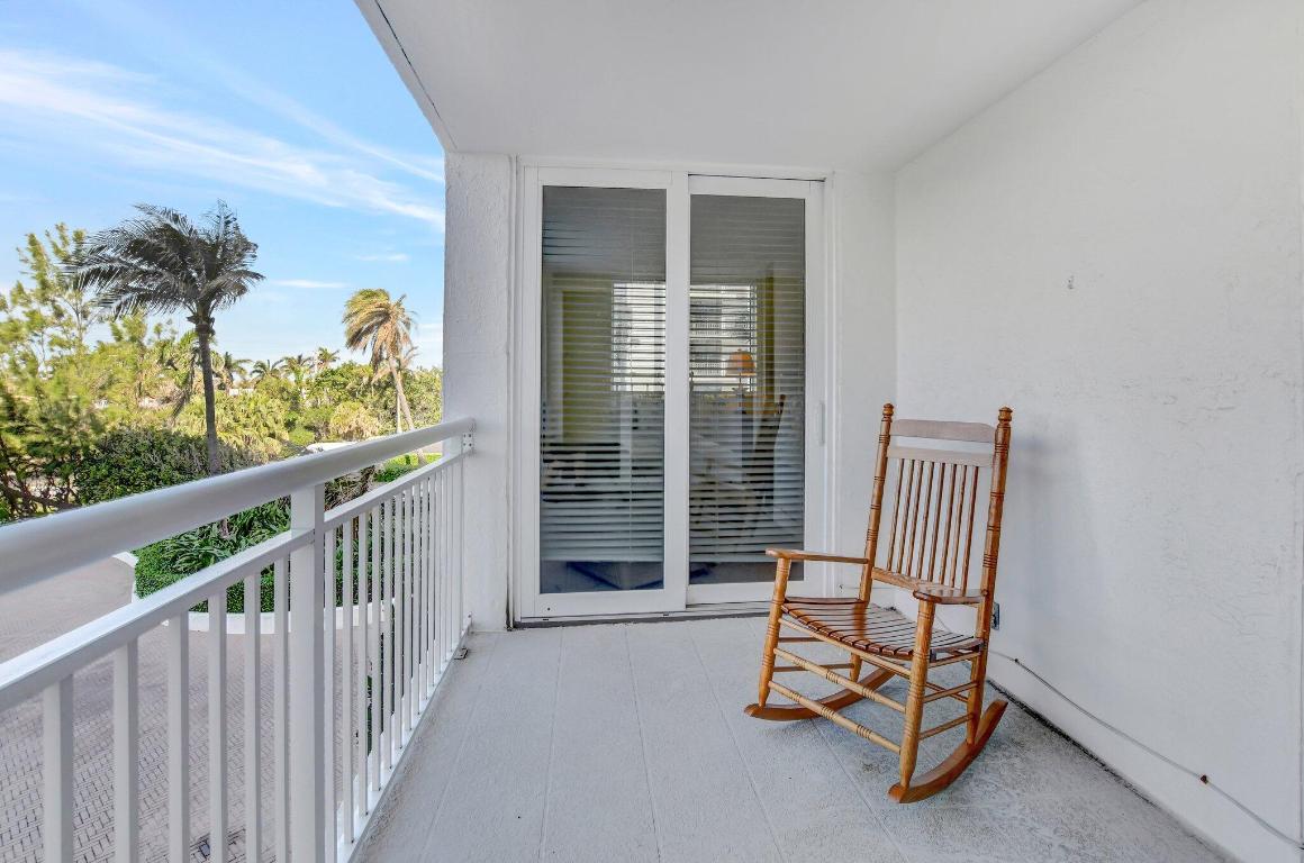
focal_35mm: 15
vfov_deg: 77.1
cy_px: 432
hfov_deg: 100.5
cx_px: 652
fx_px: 542
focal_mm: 10
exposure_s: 1/500
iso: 640
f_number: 9
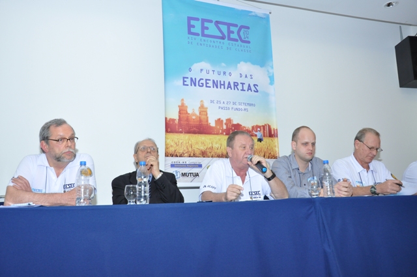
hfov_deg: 57.3
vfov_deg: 39.9
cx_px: 208
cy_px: 138
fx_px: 382
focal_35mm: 33
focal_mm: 22
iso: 1000
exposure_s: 1/80
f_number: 7.1
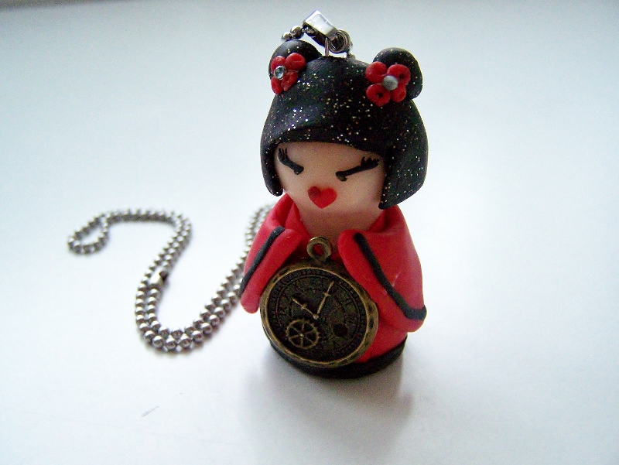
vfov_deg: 37.8
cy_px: 232
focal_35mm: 38
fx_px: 680
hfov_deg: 49.0
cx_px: 310
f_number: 3.2
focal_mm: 6.3
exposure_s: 1/640
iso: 400
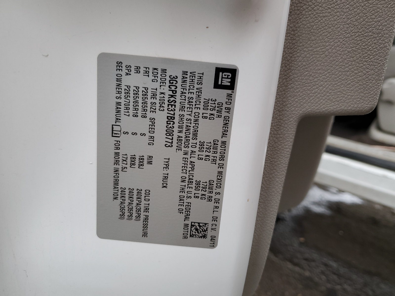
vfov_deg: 53.1
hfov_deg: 67.3
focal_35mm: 26
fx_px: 297
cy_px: 148
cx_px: 198
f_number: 1.5
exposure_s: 1/60.2
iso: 65
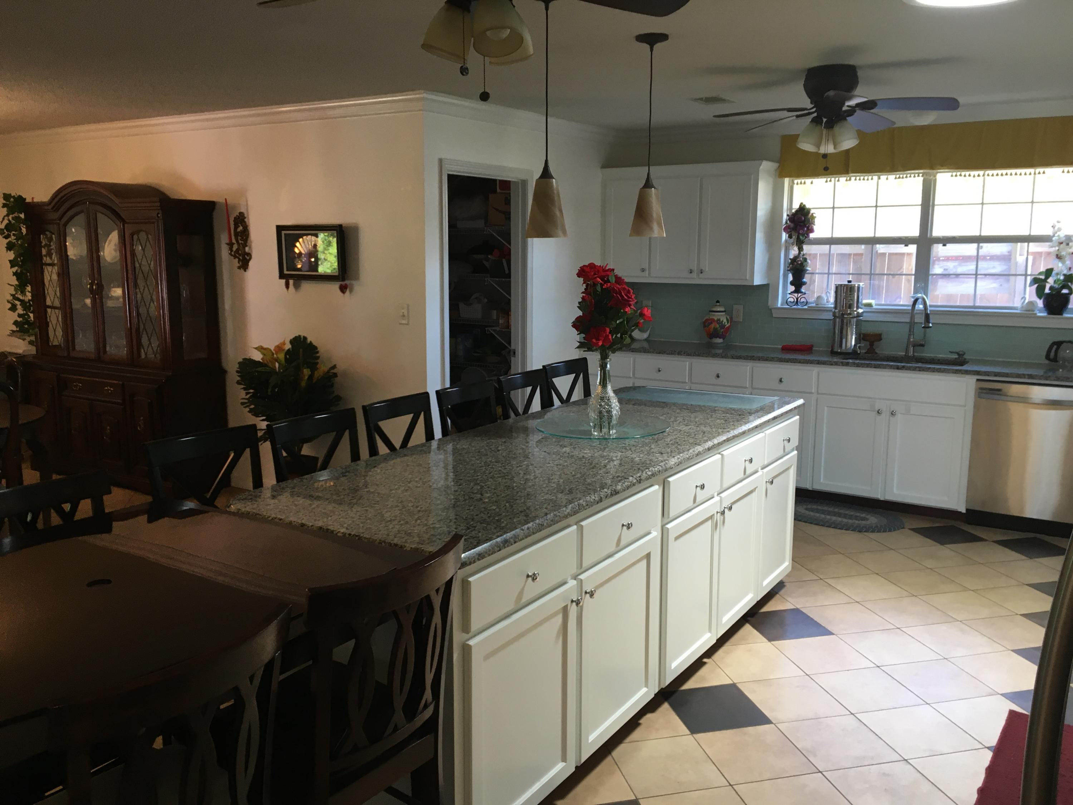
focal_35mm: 29
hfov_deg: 61.7
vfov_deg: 48.2
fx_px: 899
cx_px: 536
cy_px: 402
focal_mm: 4.15
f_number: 2.2
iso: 50
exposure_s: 1/30
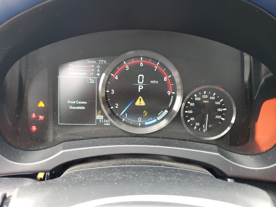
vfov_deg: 53.1
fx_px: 207
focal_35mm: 26
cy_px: 104
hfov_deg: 67.3
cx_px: 138
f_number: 1.5
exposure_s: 1/60.2
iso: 255
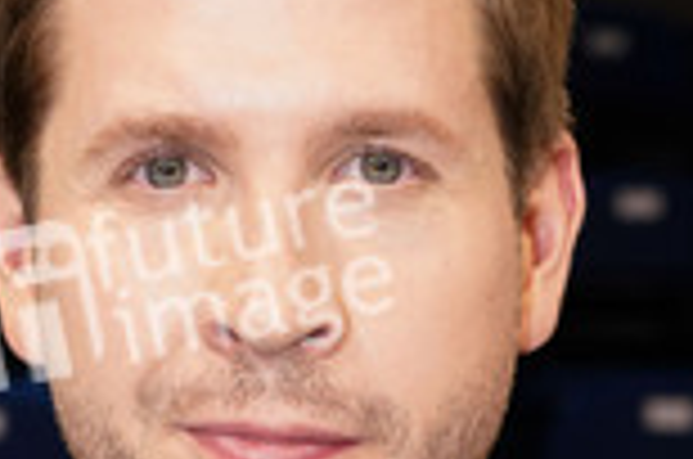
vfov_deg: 9.8
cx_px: 292
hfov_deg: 14.9
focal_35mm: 138
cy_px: 513
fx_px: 2651
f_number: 5.6
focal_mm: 53
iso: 2000
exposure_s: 1/125
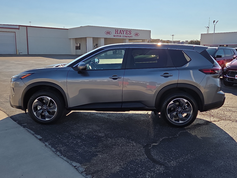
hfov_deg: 52.6
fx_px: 240
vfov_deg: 40.7
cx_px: 118
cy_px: 89
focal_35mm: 35
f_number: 1.8
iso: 25
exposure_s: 1/3333
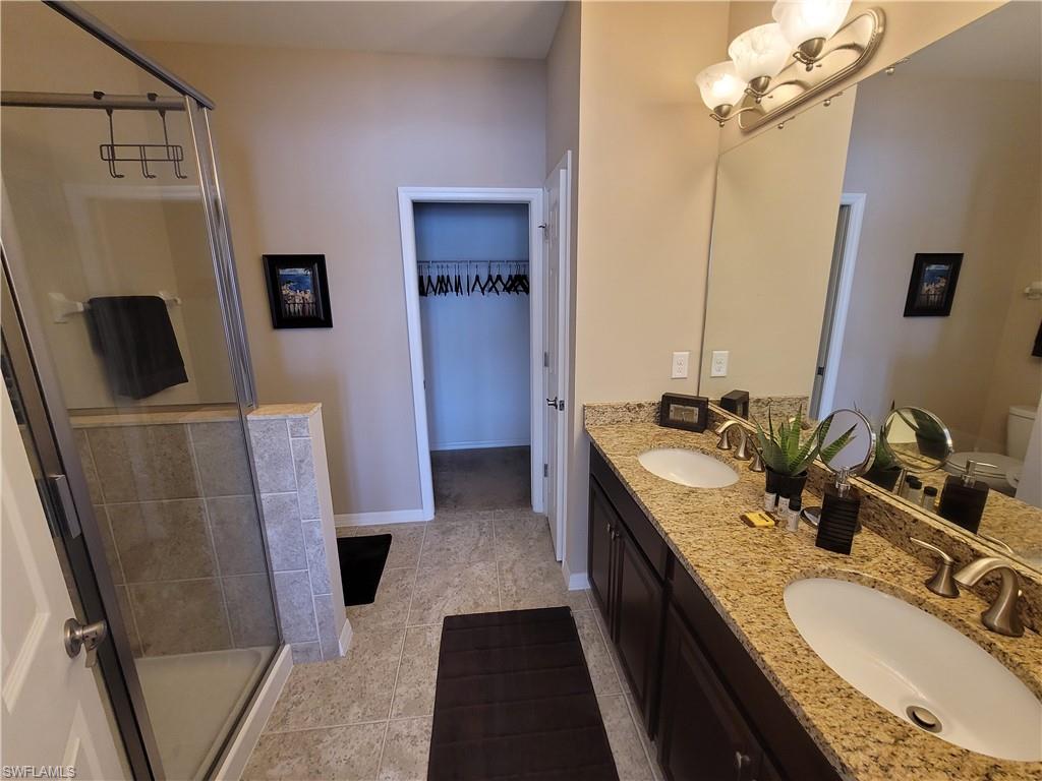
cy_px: 390
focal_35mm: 13
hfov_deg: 106.2
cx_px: 521
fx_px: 391
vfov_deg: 89.9
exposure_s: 1/40
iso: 320
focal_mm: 2.2
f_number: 2.2
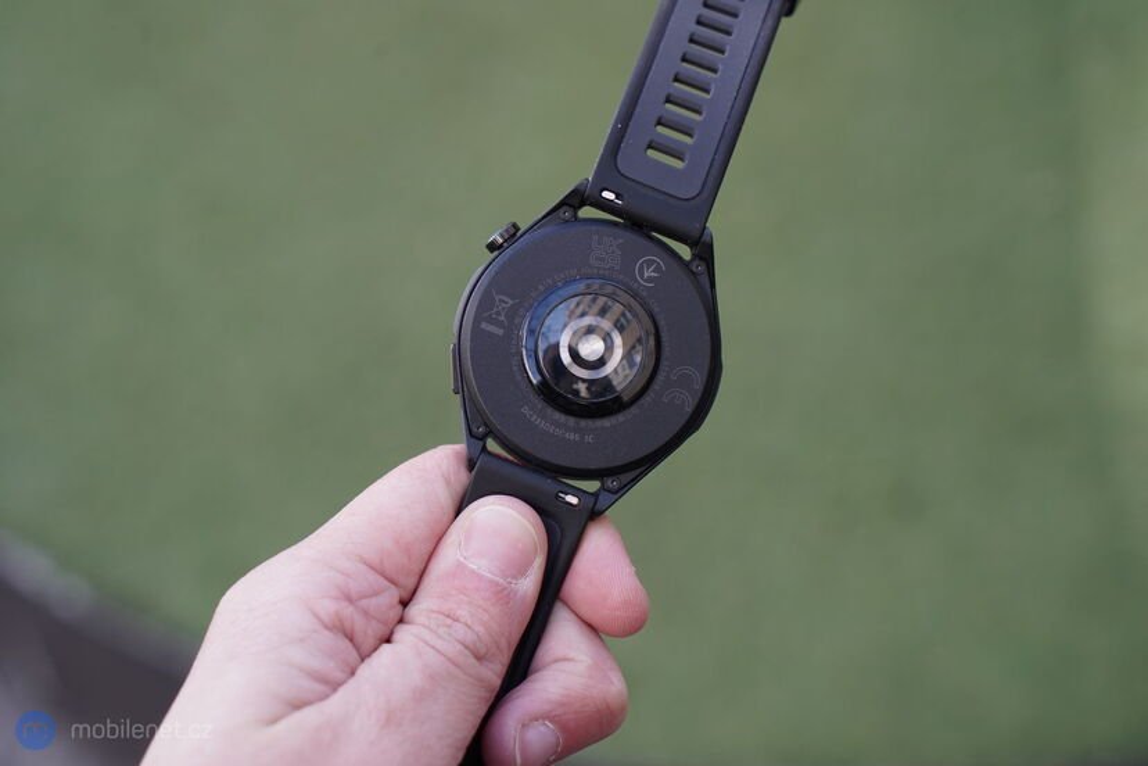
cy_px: 383
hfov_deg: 28.8
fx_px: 2232
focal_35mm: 70
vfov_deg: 19.5
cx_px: 574
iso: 640
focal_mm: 70
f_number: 6.3
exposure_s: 1/160
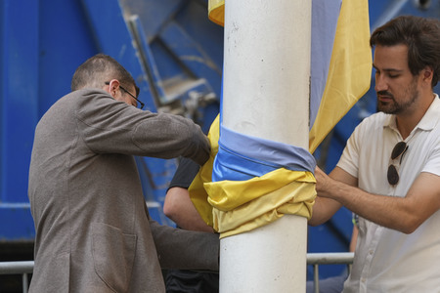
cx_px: 220
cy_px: 146
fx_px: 3593
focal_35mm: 294
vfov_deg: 4.7
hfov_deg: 7.0
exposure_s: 1/640
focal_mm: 294
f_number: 5.6
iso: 640
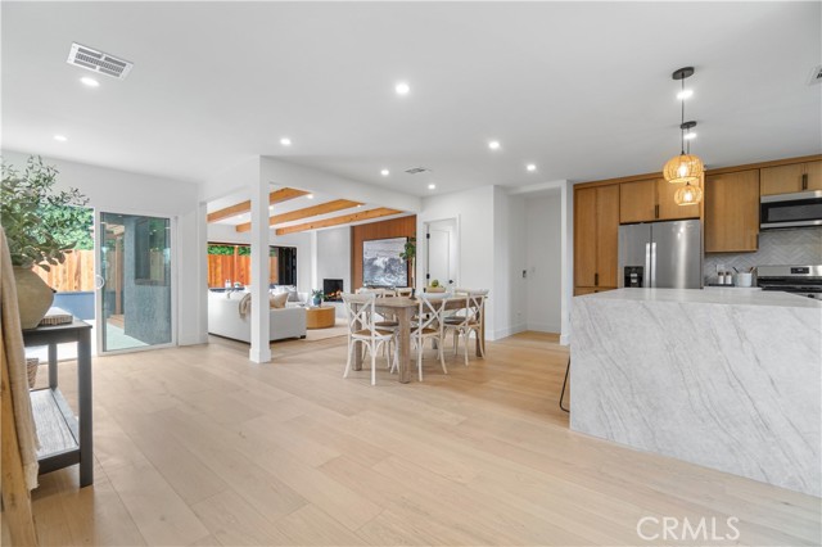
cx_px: 411
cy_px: 274
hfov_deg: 100.4
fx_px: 342
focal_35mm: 15
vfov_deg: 77.3
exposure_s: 1/15
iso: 320
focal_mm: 10
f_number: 7.1
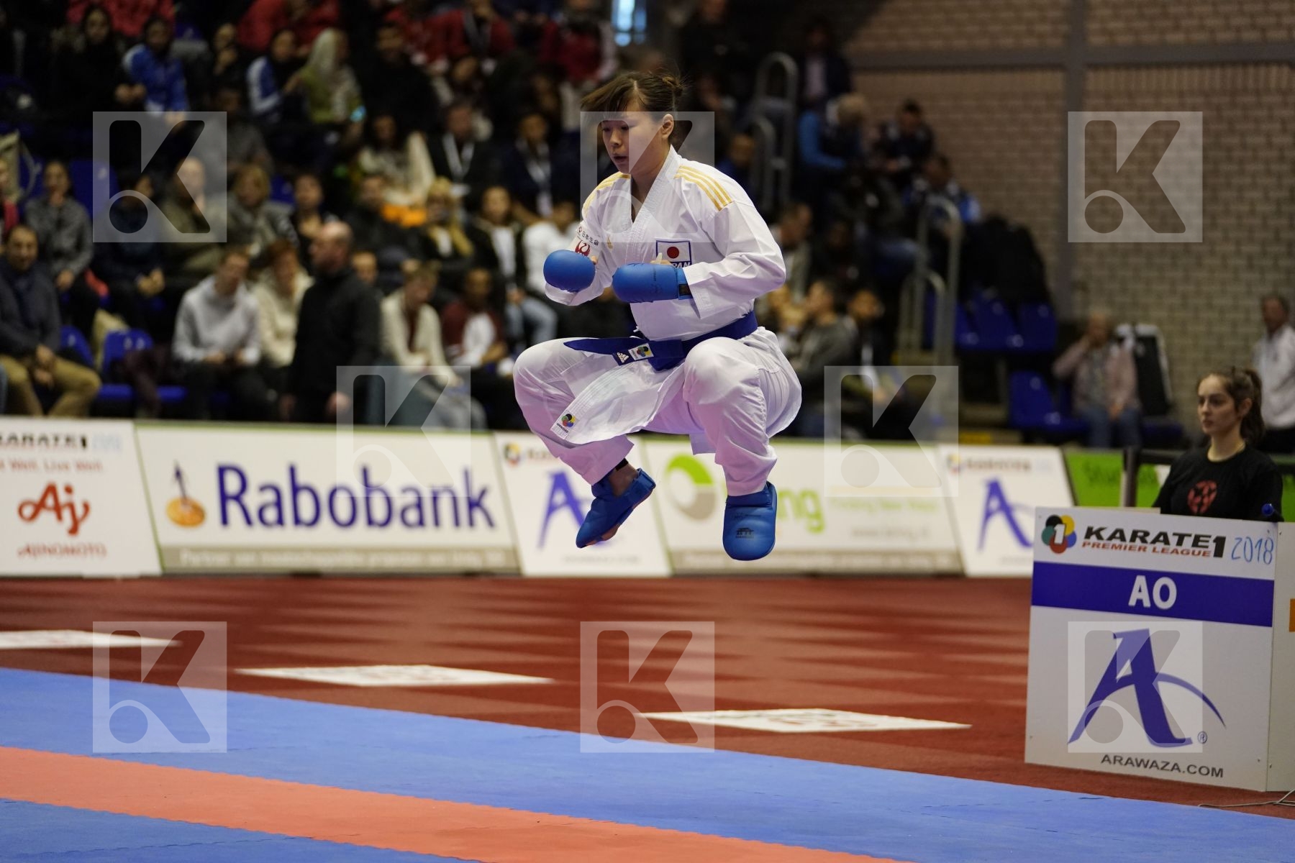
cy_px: 432
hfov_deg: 14.9
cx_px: 648
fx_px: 4964
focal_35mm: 138
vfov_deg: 9.9
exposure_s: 1/1000
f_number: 2.8
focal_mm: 138
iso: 4000
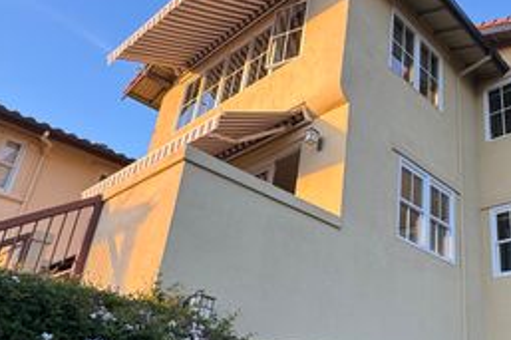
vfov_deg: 38.6
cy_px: 207
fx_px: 482
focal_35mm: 34
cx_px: 394
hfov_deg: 52.9
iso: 40
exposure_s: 1/126
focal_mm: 2.22
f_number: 2.2
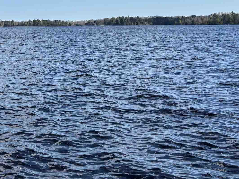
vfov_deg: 19.4
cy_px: 29
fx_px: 518
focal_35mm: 75
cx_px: 18
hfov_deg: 25.1
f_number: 1.6
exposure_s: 1/3413
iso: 50
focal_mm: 5.96
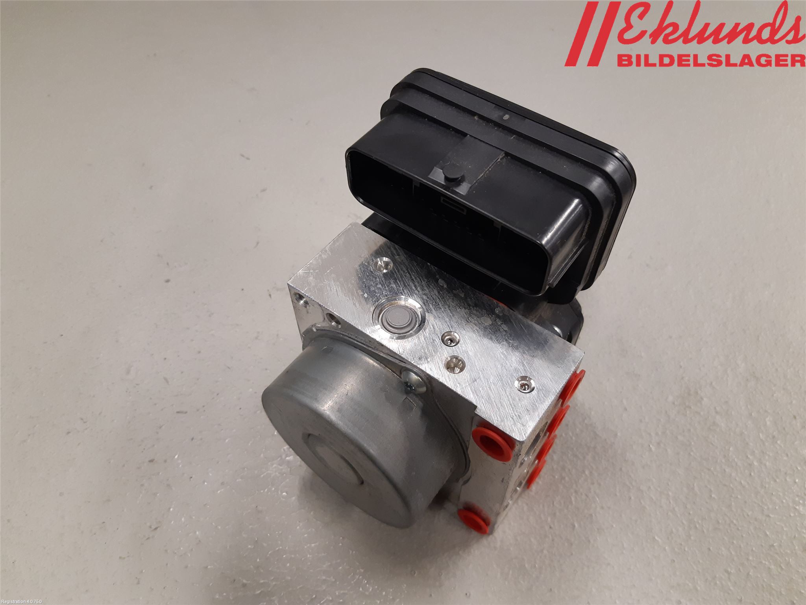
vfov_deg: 53.1
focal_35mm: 26
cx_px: 403
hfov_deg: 67.3
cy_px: 302
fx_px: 605
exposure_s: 1/50
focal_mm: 3.93
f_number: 1.7
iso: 160
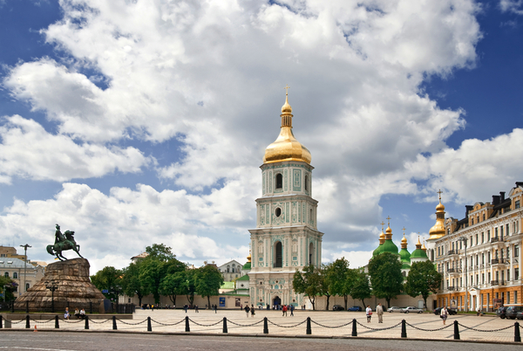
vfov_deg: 37.0
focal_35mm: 36
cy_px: 176
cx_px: 262
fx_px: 524
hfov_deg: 53.1
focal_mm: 24
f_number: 5.6
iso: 125
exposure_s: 1/1000
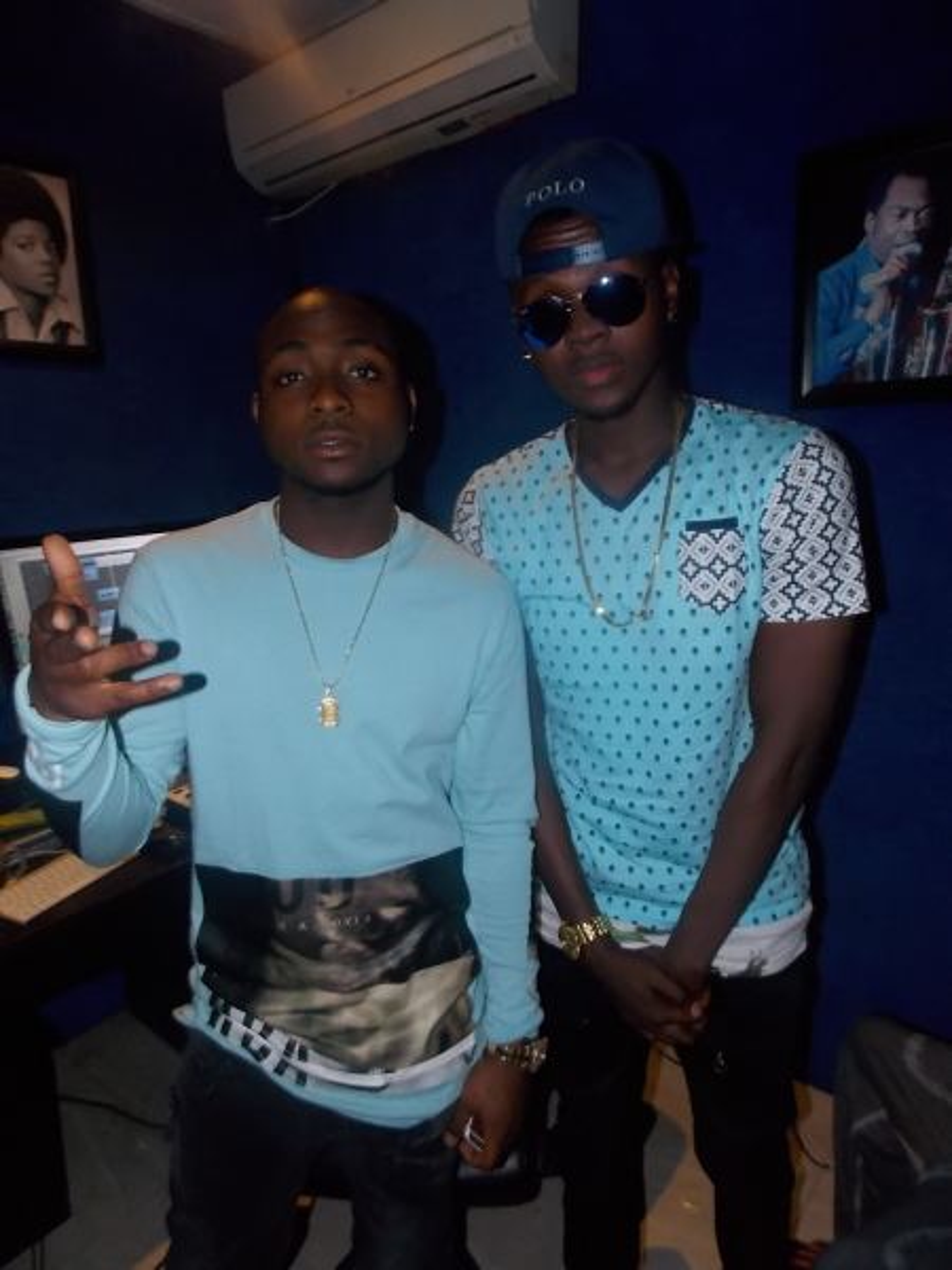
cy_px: 635
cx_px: 476
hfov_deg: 58.9
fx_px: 843
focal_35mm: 23
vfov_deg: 73.9
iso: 200
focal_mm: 4
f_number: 3.1
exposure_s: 1/30
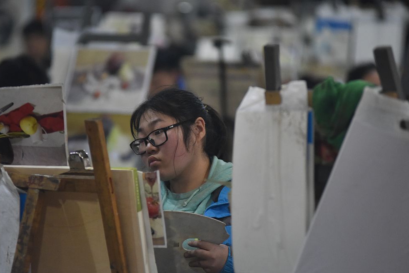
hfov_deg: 9.1
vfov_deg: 6.1
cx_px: 171
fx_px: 2569
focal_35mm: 226
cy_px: 126
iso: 3200
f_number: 2.8
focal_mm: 185
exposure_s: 1/500
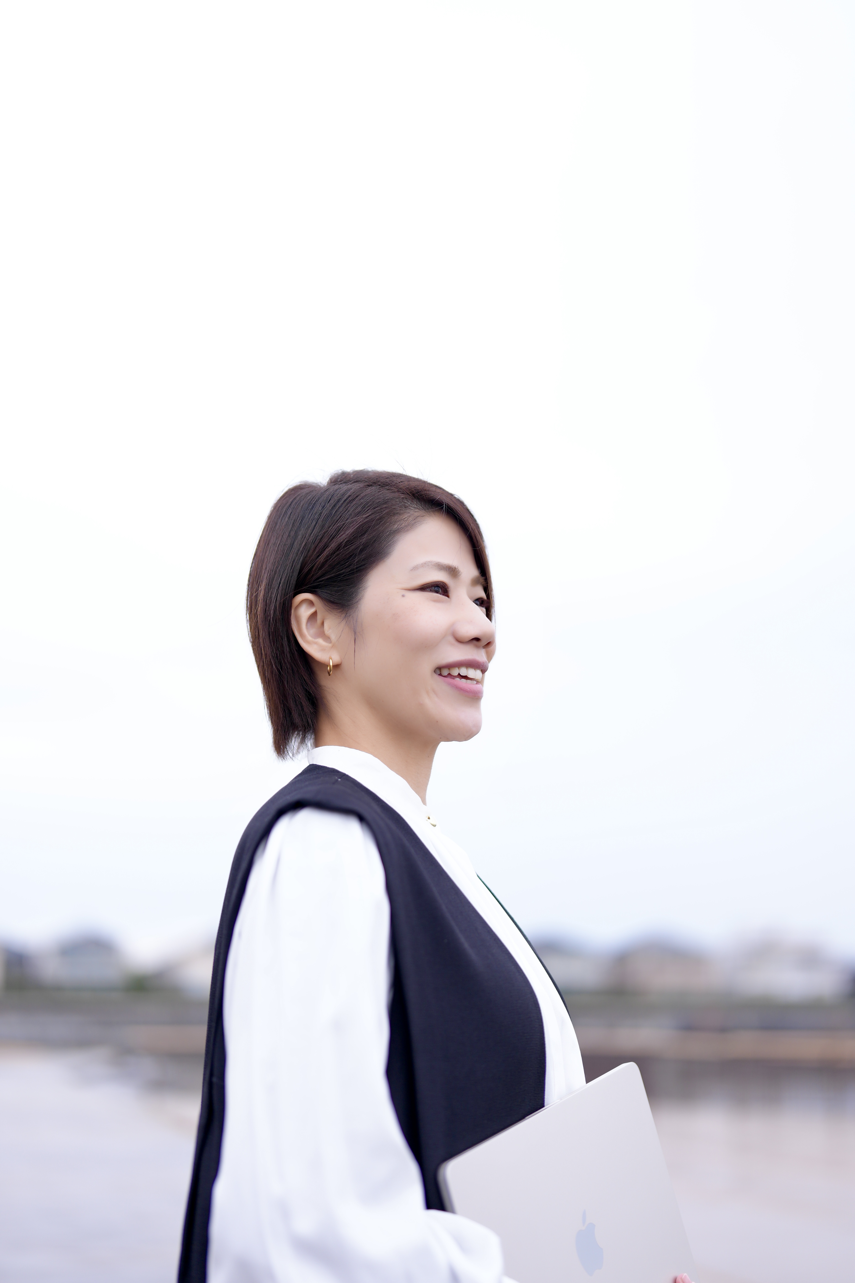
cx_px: 428
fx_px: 1781
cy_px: 642
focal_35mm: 50
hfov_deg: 27.0
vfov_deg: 39.6
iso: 160
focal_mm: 50
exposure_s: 1/2000
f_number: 1.4
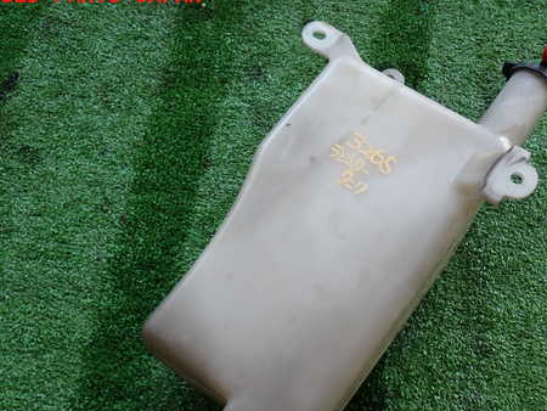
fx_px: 759
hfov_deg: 39.4
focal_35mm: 48
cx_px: 345
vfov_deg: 30.2
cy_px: 253
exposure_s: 1/80
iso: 160
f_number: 2.5
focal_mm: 6.37
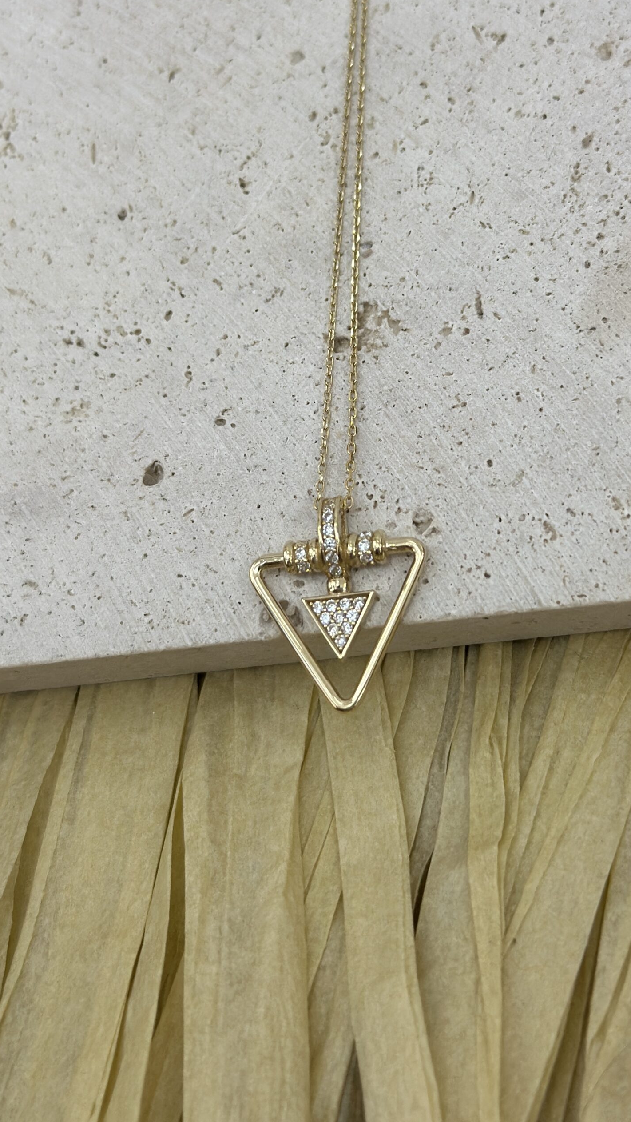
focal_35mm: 53
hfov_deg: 22.6
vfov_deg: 39.2
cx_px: 361
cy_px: 556
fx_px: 1576
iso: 80
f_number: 1.78
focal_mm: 6.86
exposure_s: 1/456
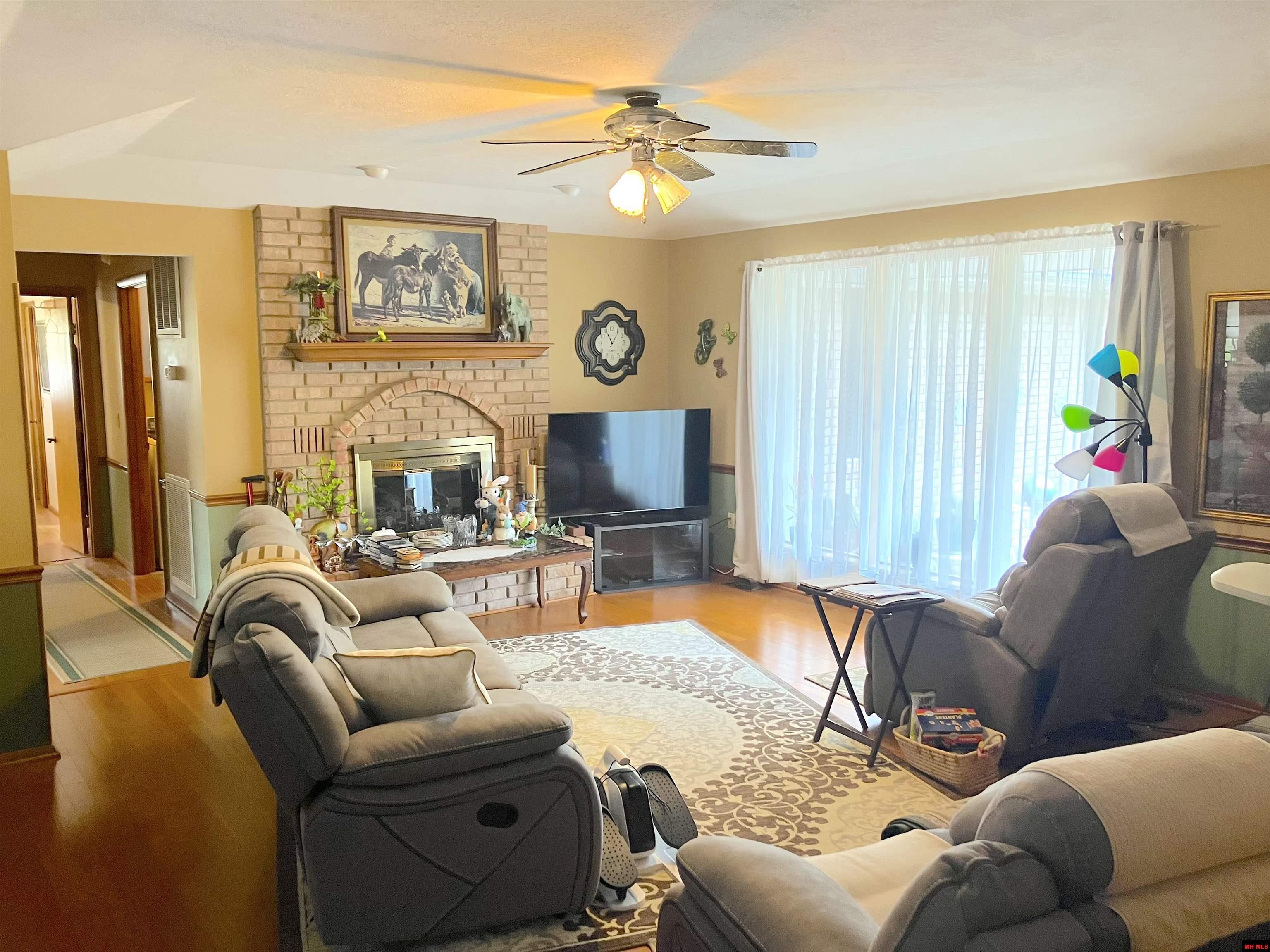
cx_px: 635
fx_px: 1027
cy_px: 476
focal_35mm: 28
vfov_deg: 49.7
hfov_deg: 63.4
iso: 160
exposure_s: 1/60
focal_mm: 3.99
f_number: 1.8
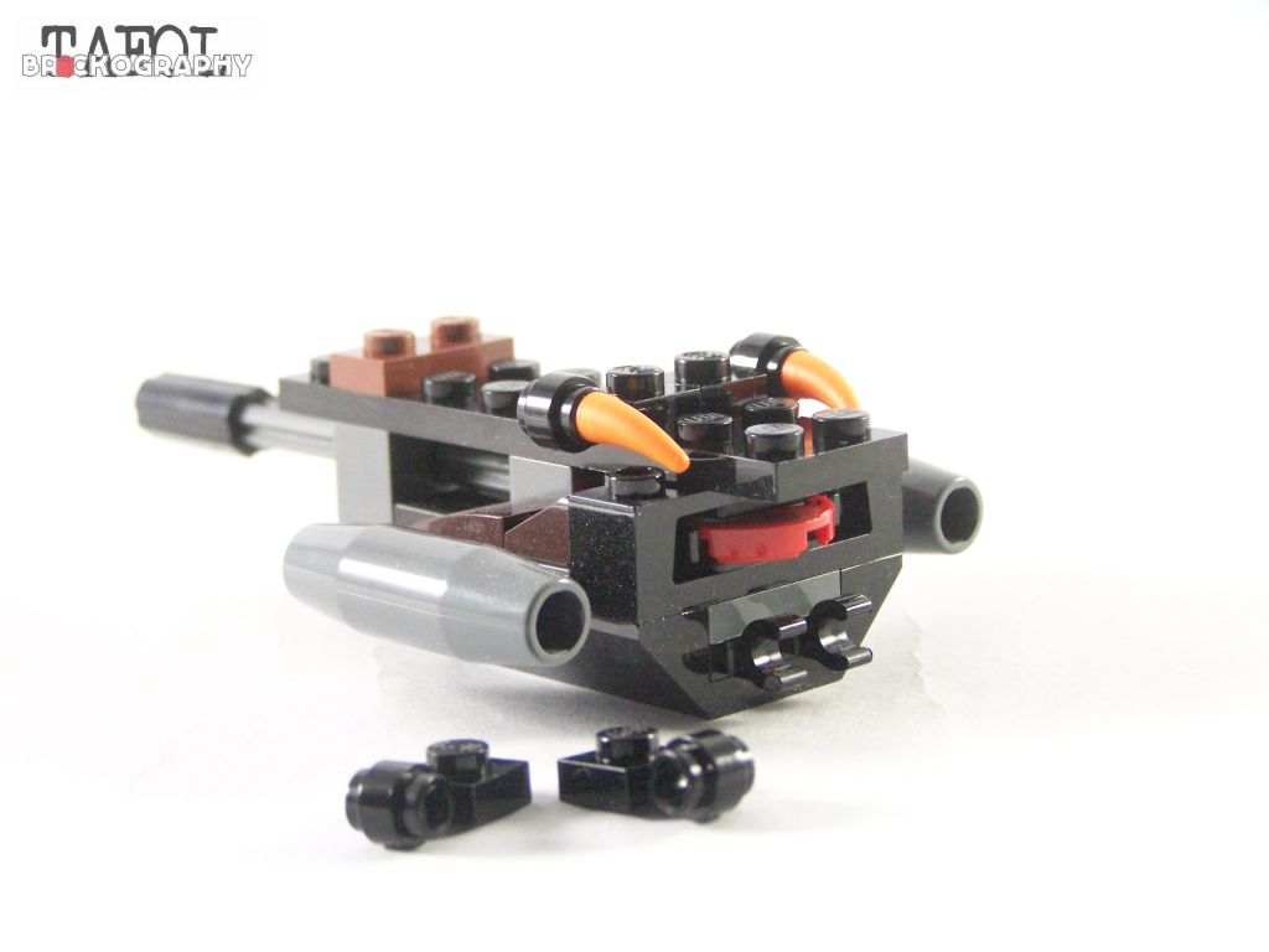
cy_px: 476
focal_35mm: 94
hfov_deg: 20.9
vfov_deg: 15.7
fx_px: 3446
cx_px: 634
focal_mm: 15.6
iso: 400
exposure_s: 1/60
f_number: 3.2
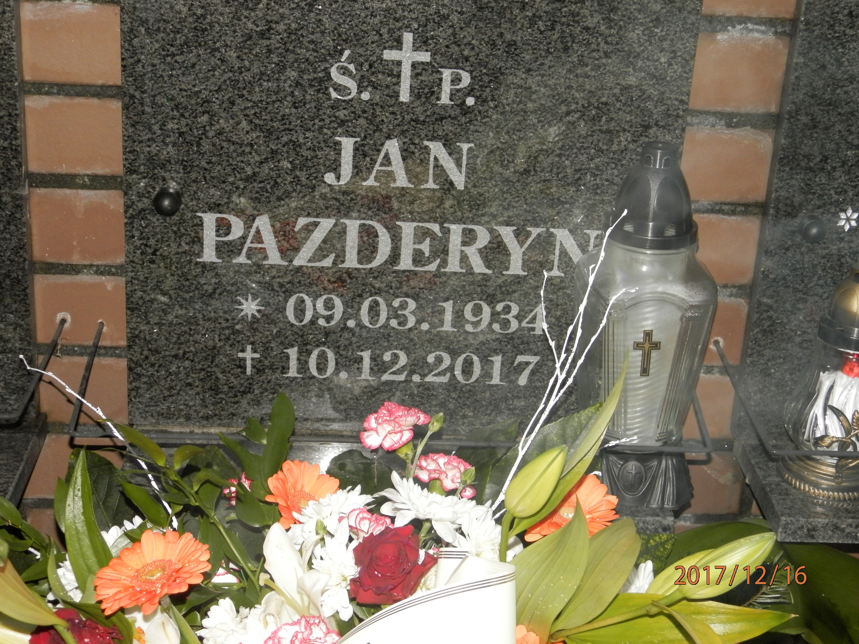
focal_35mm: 55
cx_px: 430
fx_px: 1365
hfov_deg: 34.9
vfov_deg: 26.6
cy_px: 322
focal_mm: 9.9
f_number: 3.8
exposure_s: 1/125
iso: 200
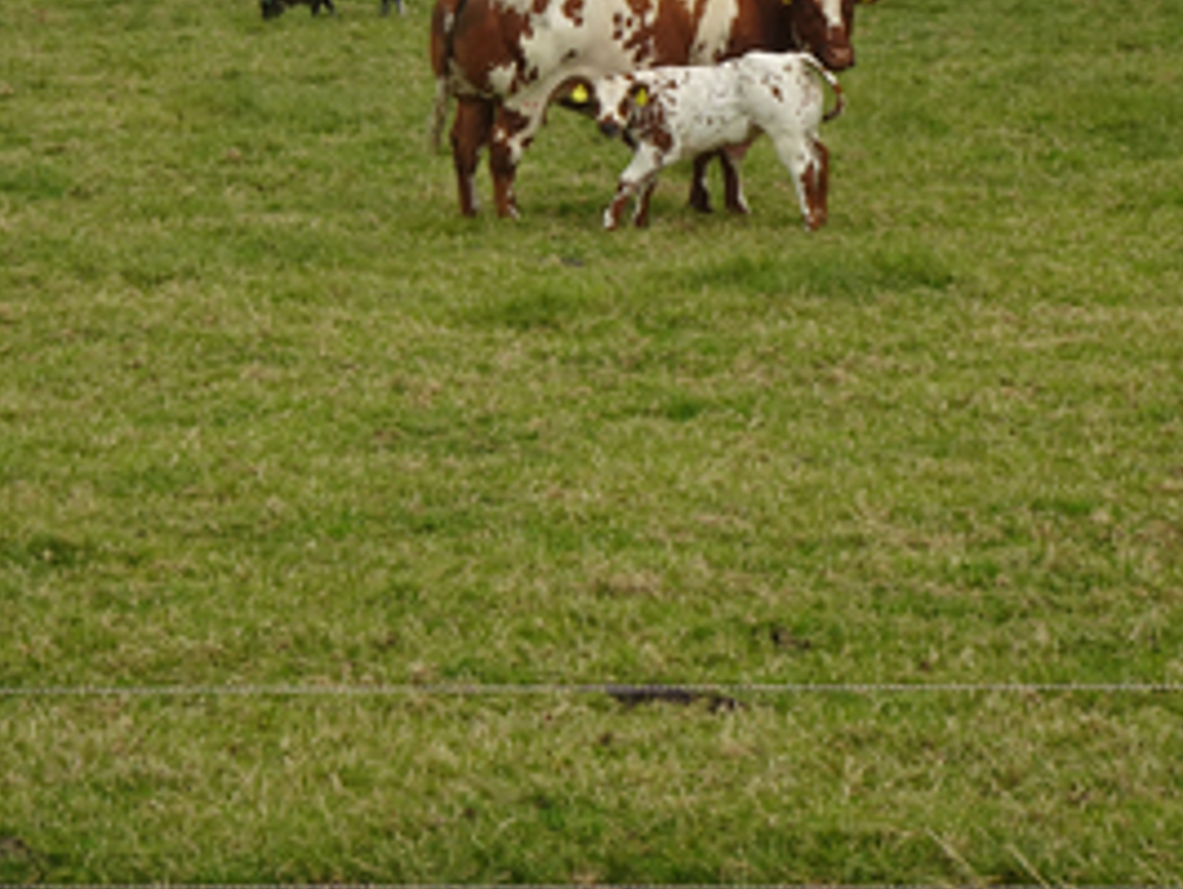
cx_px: 578
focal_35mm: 166
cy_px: 127
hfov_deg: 11.9
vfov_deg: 8.9
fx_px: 5678
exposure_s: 1/200
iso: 80
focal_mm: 15.18
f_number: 5
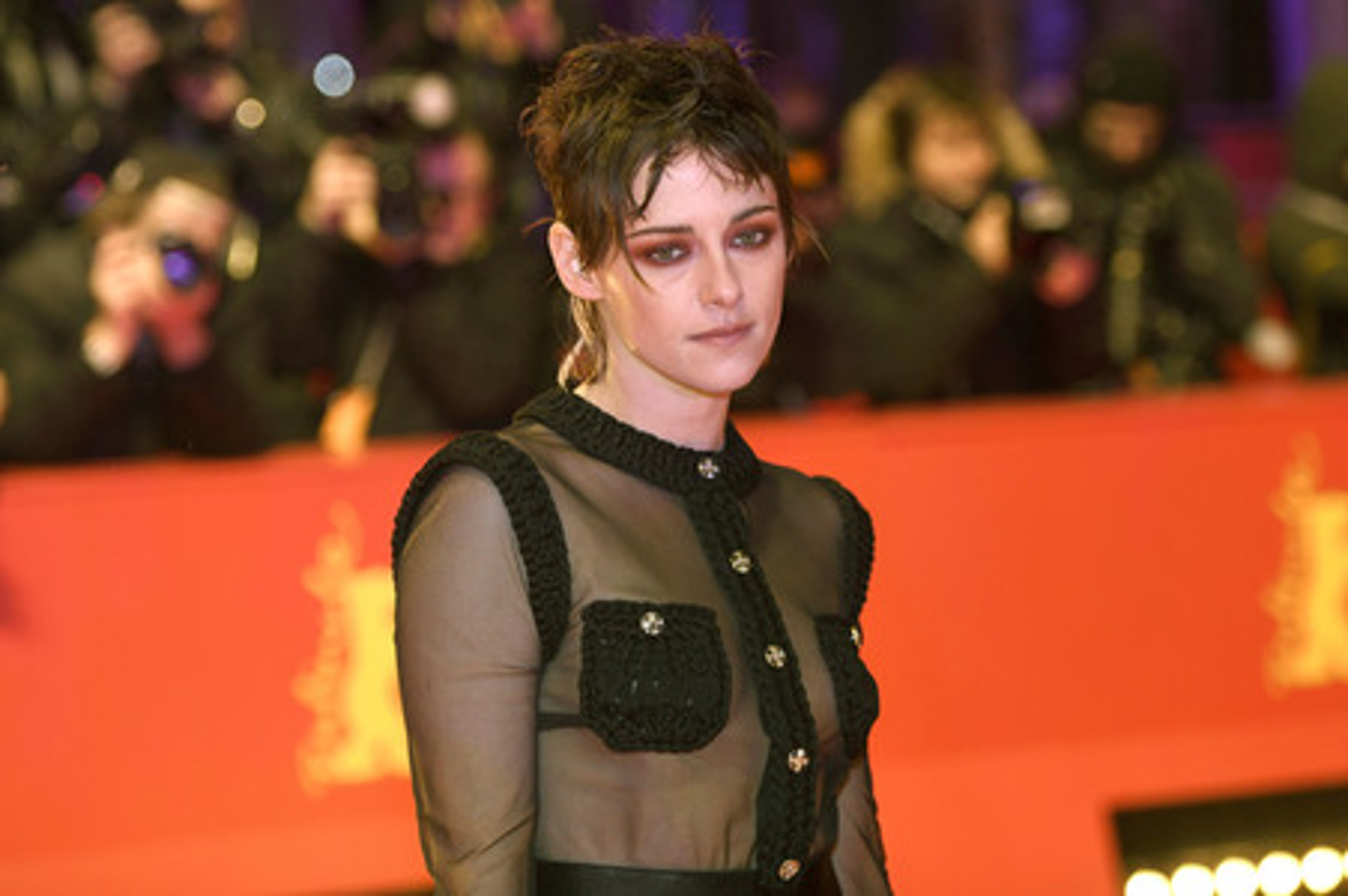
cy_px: 448
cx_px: 674
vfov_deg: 13.9
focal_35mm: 98
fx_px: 3667
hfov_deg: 20.8
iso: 1250
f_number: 3.2
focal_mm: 98
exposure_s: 1/400
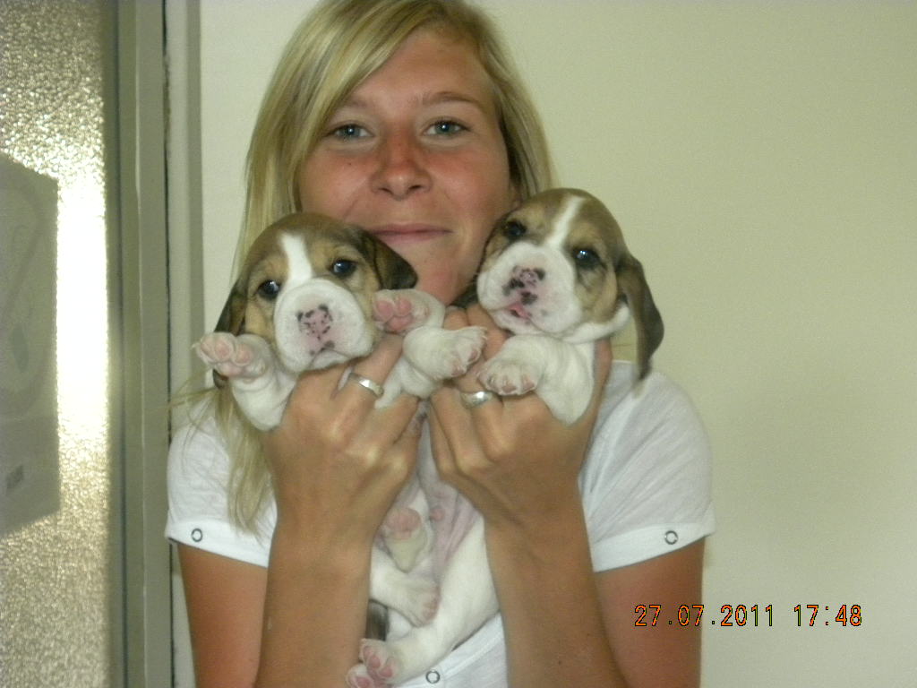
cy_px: 344
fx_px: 1086
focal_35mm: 41
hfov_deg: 45.8
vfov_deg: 35.1
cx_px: 458
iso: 400
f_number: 3.2
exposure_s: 1/30
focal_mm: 7.3
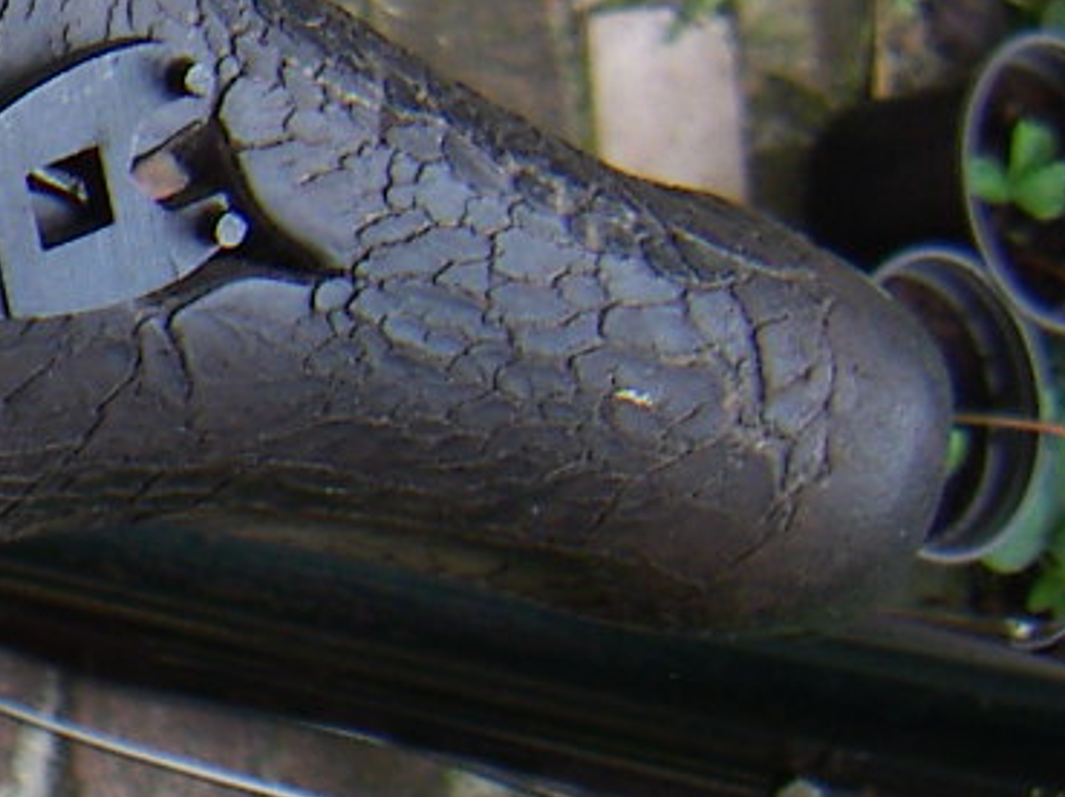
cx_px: -416
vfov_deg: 11.7
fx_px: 3842
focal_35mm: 125
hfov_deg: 14.9
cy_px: -12
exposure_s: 1/160
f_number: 2.8
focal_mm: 4.7
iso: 50
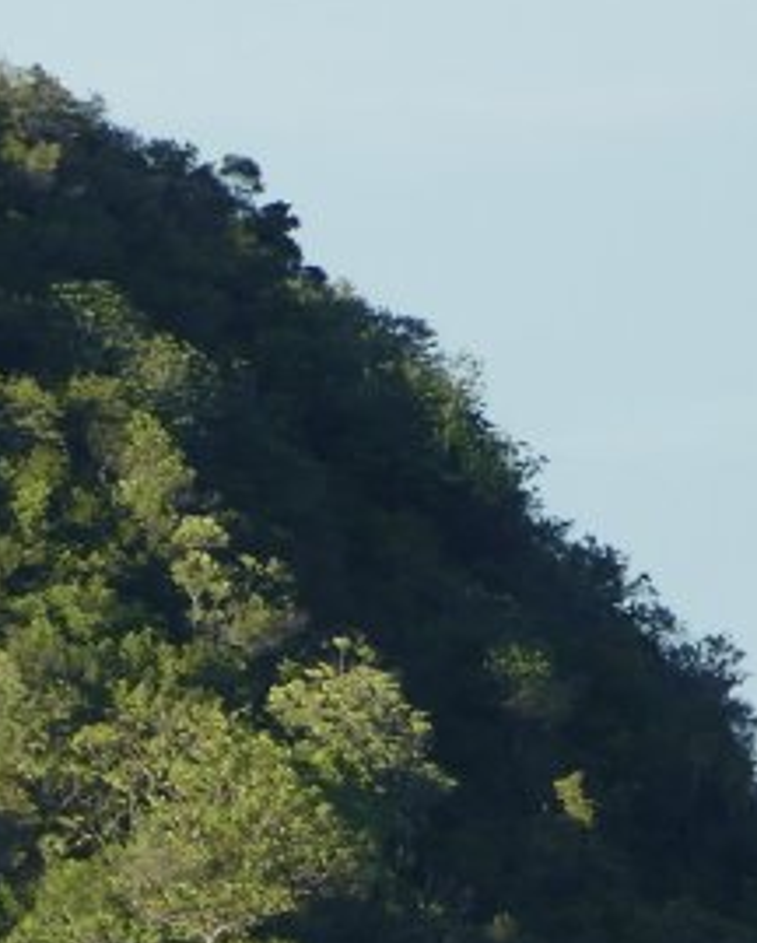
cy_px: 1313
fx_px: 68374
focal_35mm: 2447
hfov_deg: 0.6
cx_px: -908
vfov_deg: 0.8
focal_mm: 146
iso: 125
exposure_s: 1/800
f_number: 4
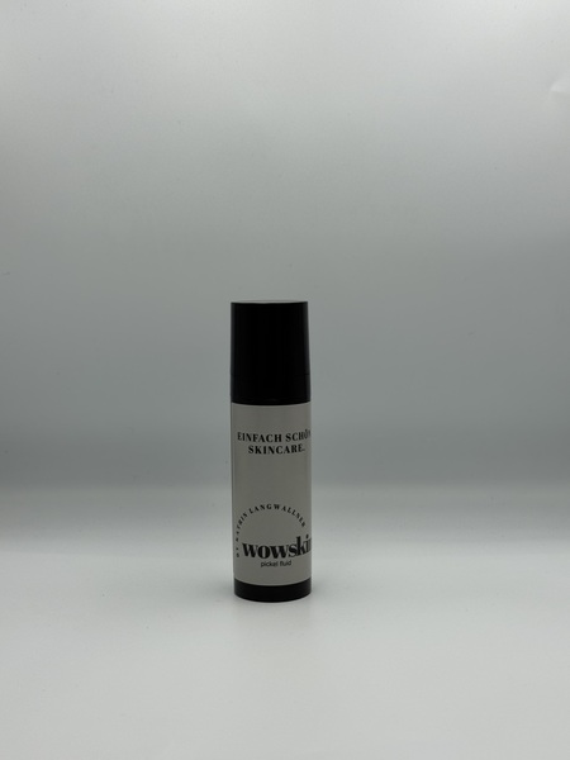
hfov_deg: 30.3
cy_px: 380
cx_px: 285
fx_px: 1054
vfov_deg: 39.7
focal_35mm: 48
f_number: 1.78
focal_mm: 6.76
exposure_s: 1/1366
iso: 64
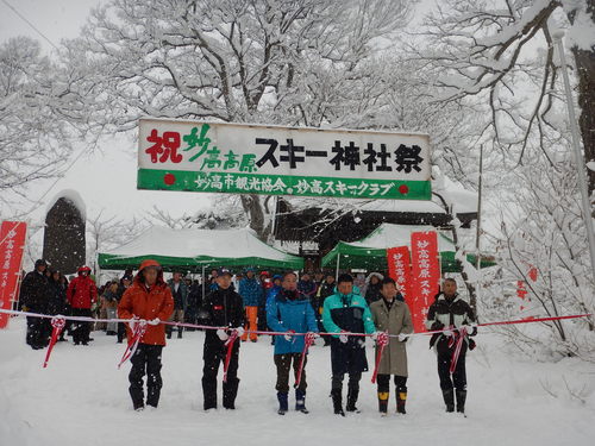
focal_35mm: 48
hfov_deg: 39.7
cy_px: 223
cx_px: 298
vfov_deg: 30.3
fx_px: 825
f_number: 4.3
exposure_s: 1/640
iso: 125
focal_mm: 8.5
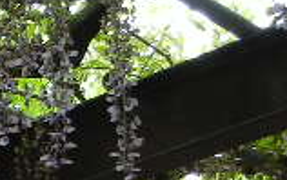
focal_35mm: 234
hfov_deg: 8.3
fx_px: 1832
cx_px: -367
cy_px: 431
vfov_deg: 5.4
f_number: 3.6
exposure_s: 1/40
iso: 160
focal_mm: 6.2
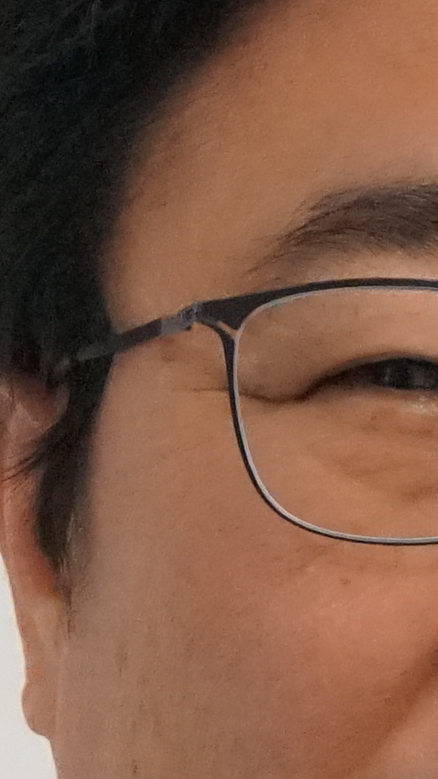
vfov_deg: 8.0
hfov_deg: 4.5
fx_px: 5508
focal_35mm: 267
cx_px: 553
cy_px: 888
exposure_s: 1/160
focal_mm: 24
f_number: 4
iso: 6400
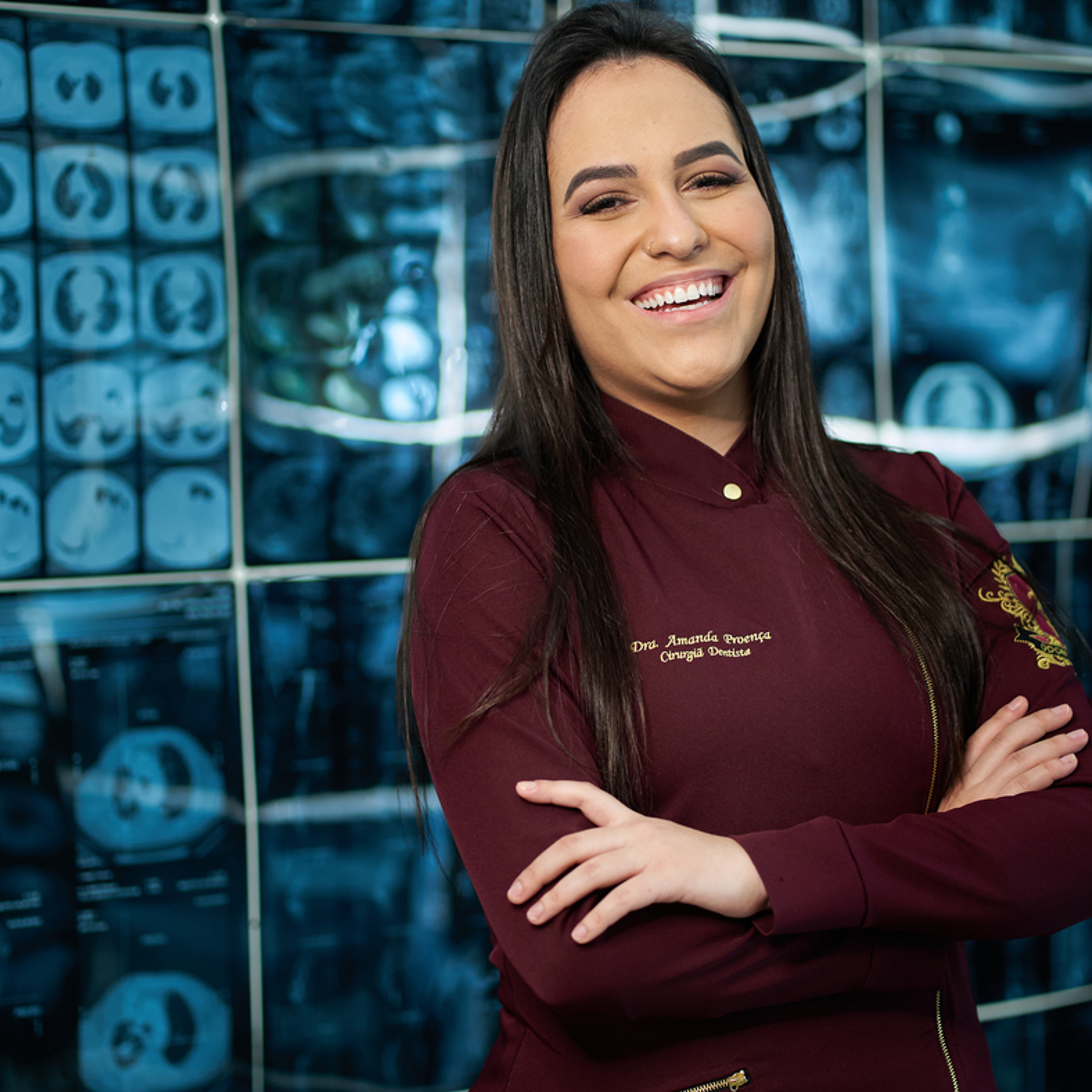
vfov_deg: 15.8
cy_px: 542
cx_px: 538
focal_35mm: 110
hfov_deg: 15.8
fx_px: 3926
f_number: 2
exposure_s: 1/200
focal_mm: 85
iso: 800
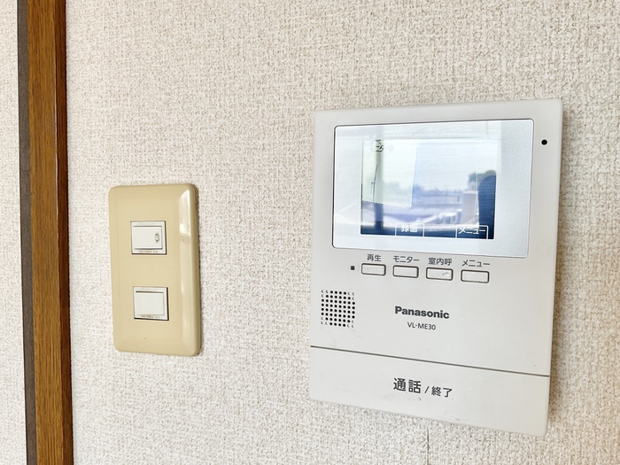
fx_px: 519
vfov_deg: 48.2
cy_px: 232
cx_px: 310
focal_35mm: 29
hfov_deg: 61.7
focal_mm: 3
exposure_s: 1/120
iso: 20
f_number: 1.8
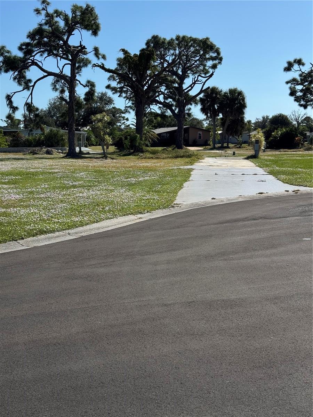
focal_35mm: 48
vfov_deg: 39.7
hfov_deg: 30.3
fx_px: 579
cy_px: 208
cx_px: 156
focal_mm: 6.76
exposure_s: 1/5848
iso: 64
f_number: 1.78
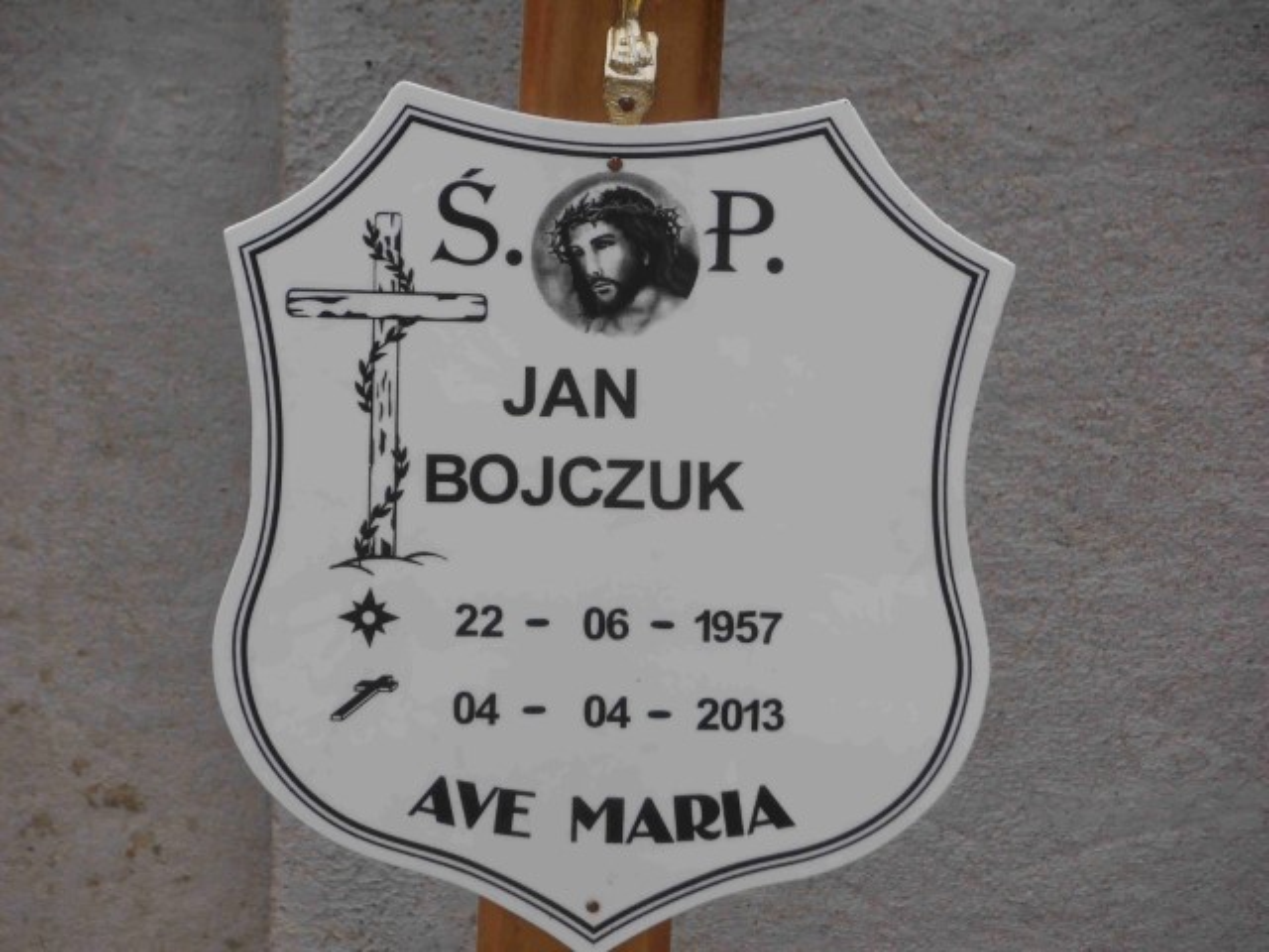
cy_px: 476
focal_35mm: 198
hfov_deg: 10.0
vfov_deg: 7.5
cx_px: 634
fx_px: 7259
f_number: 5.8
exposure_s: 1/500
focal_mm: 35.05
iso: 80
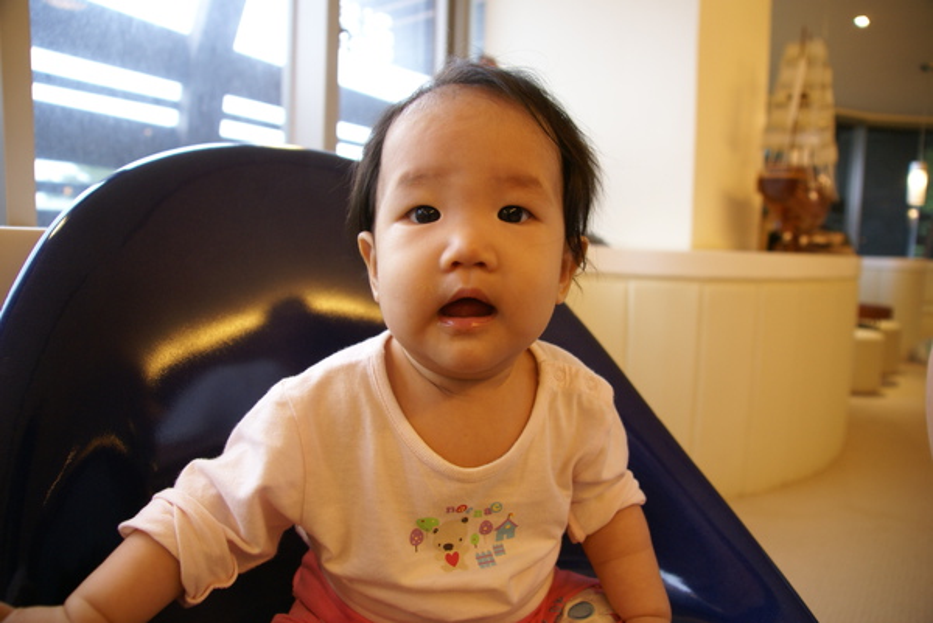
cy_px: 312
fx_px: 622
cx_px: 466
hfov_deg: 73.7
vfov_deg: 53.2
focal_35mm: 24
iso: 320
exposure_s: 1/30
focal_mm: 16
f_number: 3.5
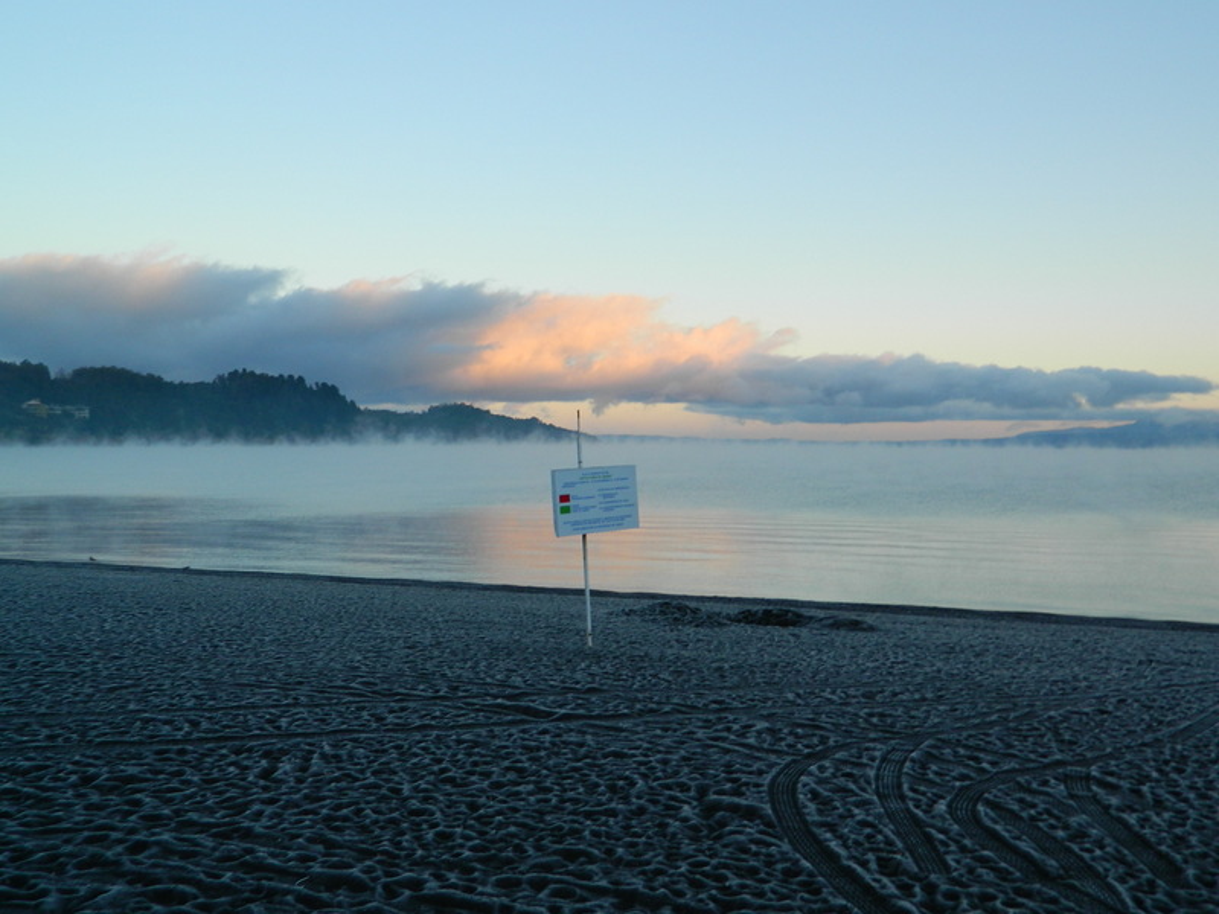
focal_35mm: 35
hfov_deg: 52.6
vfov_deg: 40.7
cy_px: 457
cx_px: 610
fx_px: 1233
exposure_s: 1/125
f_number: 3.3
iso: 80
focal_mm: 6.2
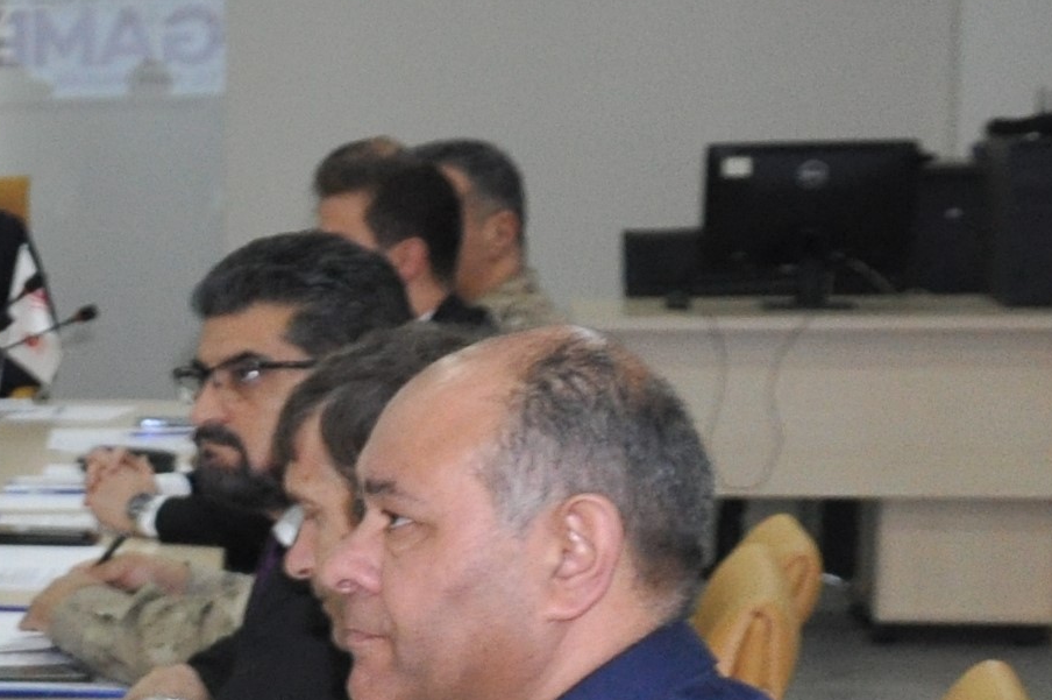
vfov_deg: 10.6
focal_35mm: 128
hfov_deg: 13.6
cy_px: 754
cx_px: -1074
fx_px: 3737
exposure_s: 1/60
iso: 800
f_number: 3.5
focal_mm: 18
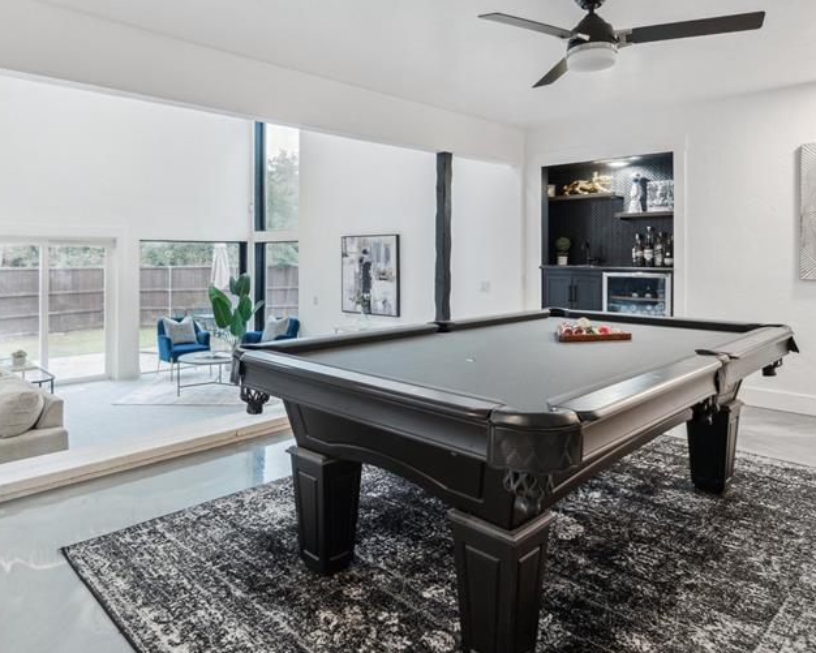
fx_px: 556
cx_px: 360
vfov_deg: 60.3
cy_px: 254
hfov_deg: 72.3
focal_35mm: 23
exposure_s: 1/10
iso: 200
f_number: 6.3
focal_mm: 10
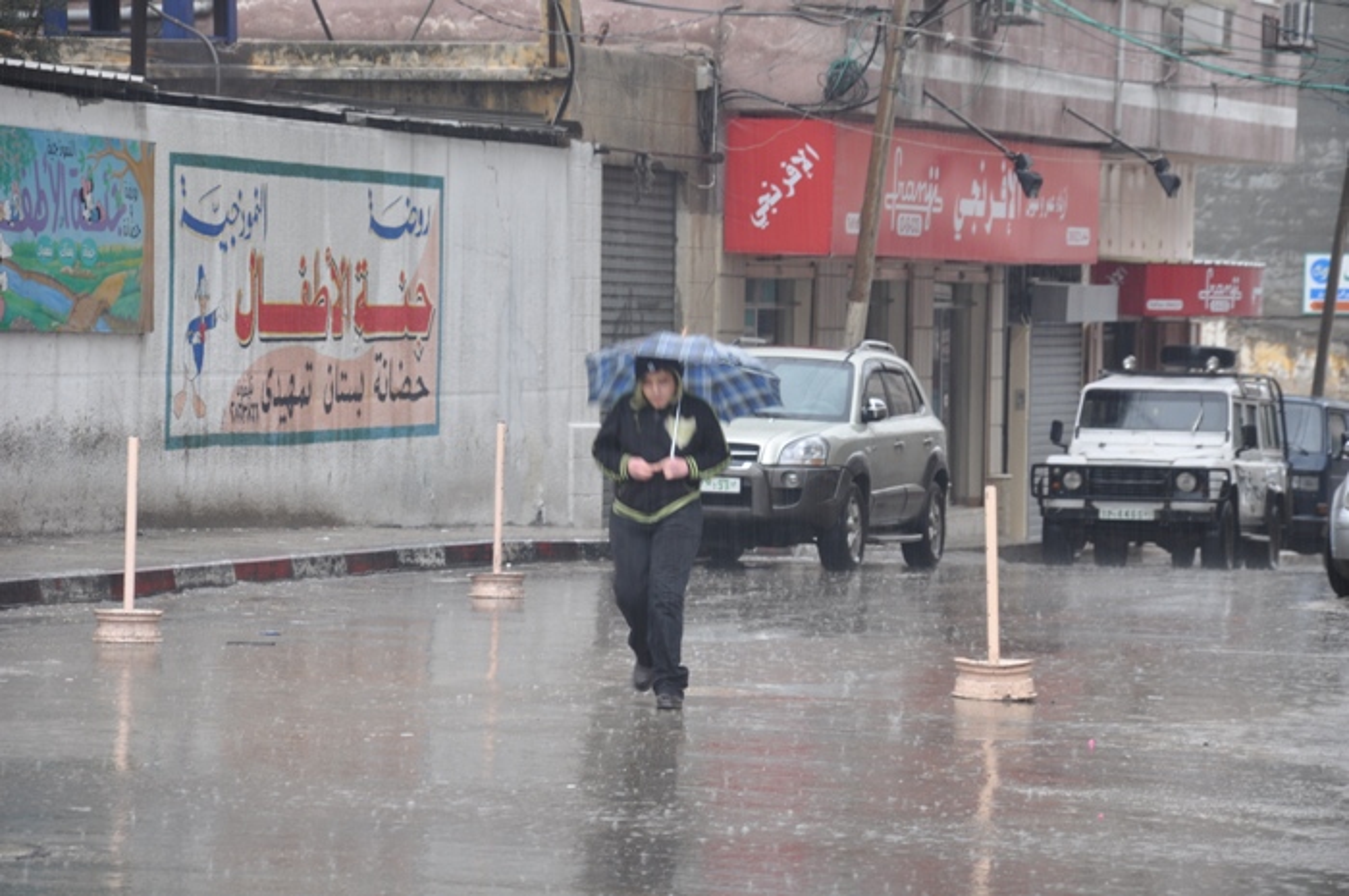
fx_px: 5895
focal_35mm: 158
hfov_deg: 13.1
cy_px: 448
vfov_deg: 8.7
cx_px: 674
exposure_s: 1/20
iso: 250
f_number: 5.6
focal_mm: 105
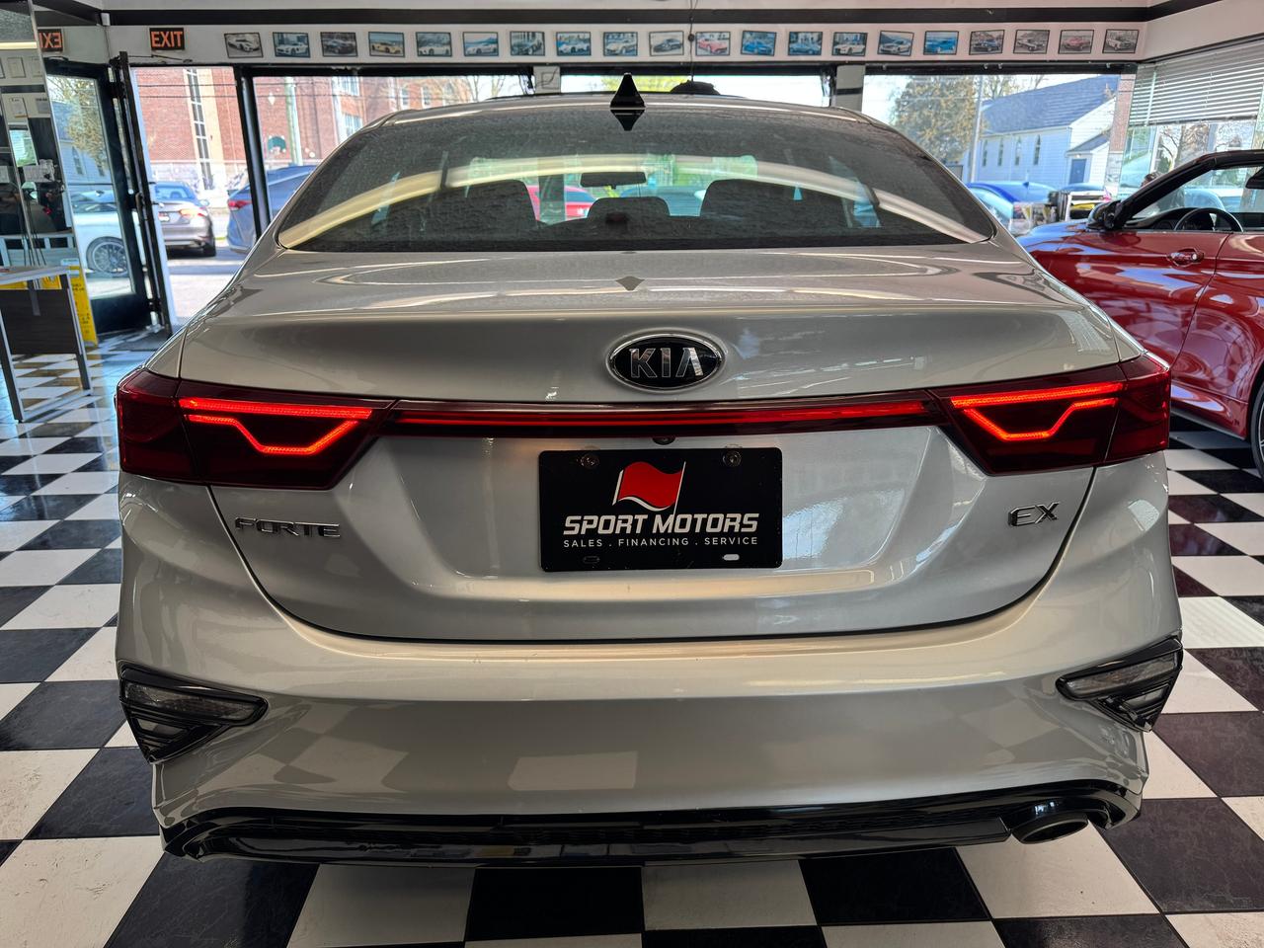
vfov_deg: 56.8
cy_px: 474
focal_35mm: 24
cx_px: 632
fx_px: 876
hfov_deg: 71.6
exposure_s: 1/120
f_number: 1.78
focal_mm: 6.76
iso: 64
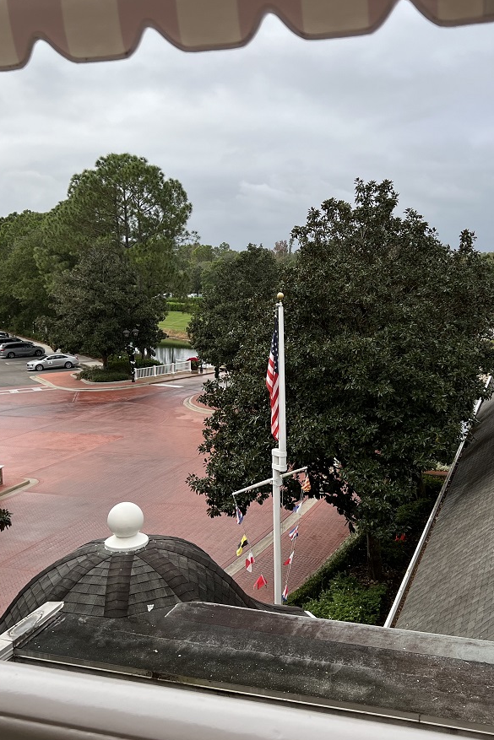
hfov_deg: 35.8
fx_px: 761
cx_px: 305
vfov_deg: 51.9
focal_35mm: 37
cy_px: 376
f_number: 1.5
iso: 50
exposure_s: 1/2571
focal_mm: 5.7
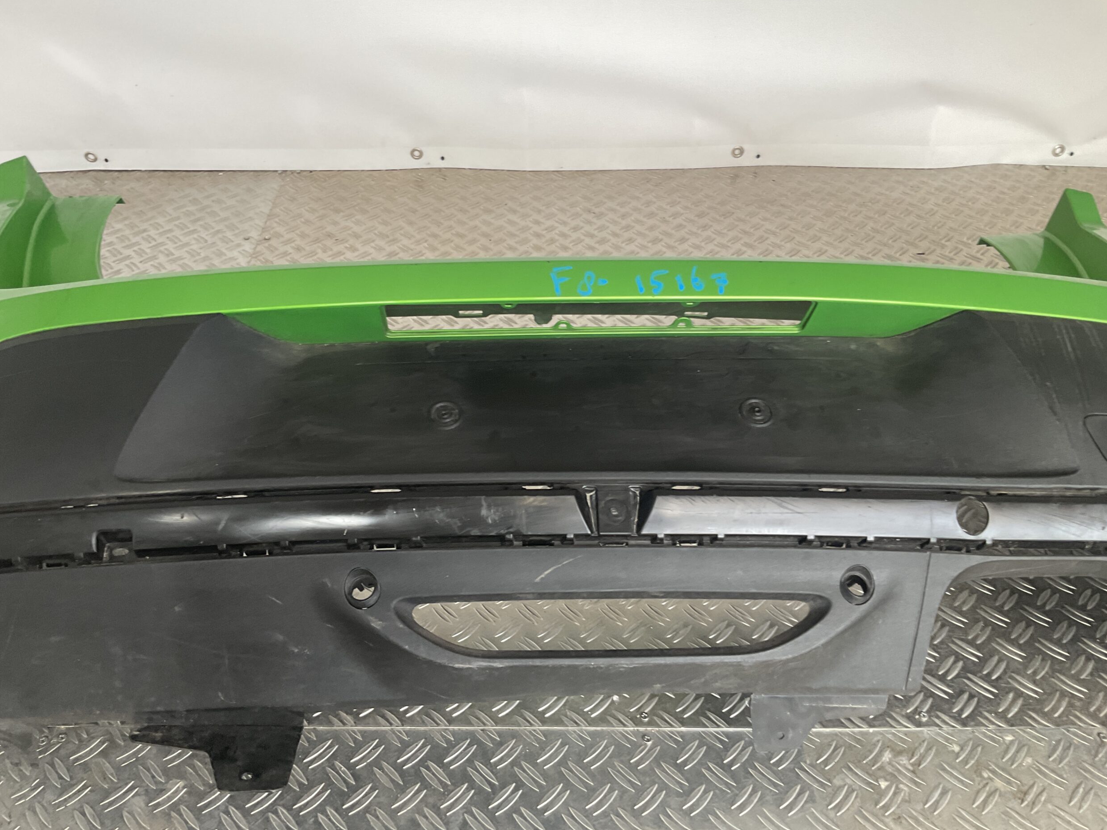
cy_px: 423
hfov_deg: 60.0
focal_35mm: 30
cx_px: 536
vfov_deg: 46.8
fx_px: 959
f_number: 1.8
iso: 50
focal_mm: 3
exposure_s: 1/120
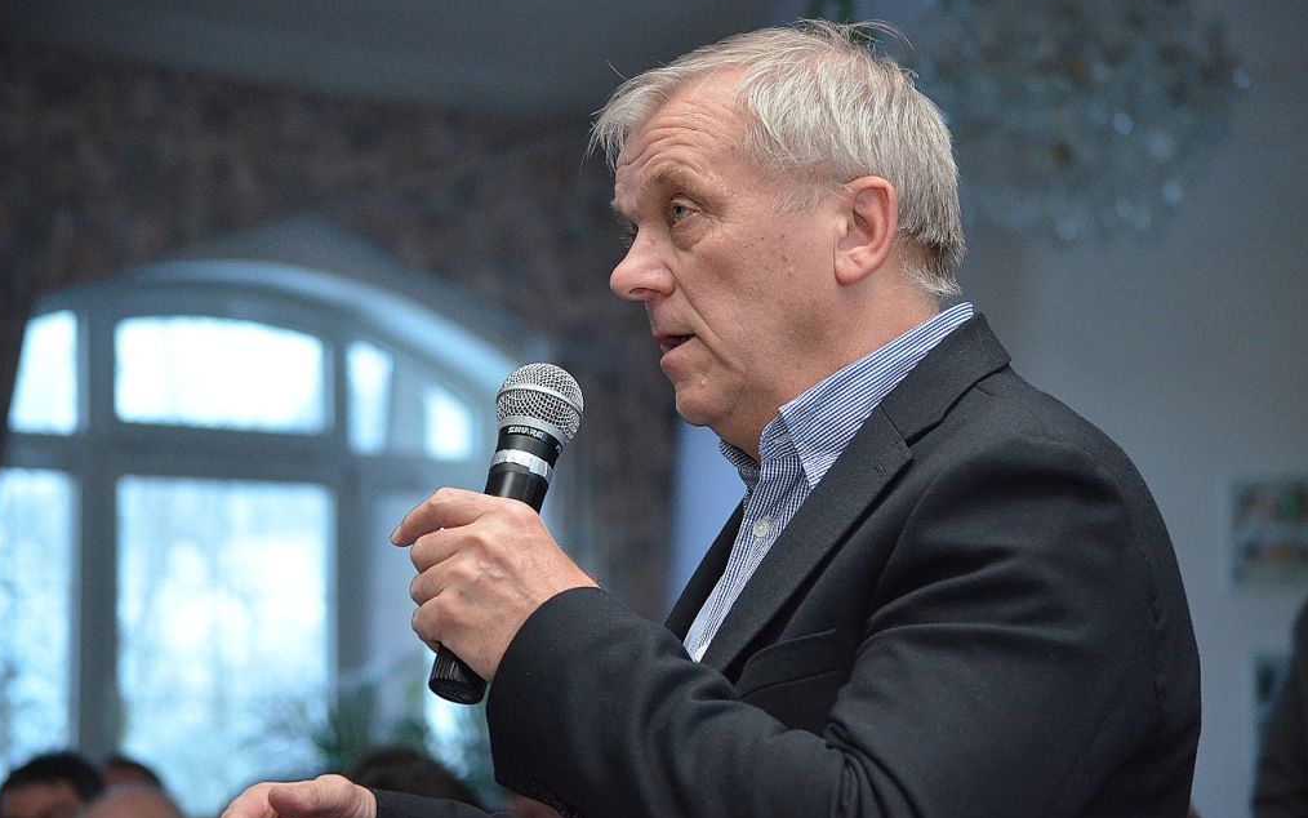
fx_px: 4118
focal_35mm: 116
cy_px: 417
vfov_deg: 11.3
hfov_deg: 18.0
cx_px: 650
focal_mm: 75
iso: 3200
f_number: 4.2
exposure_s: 1/60
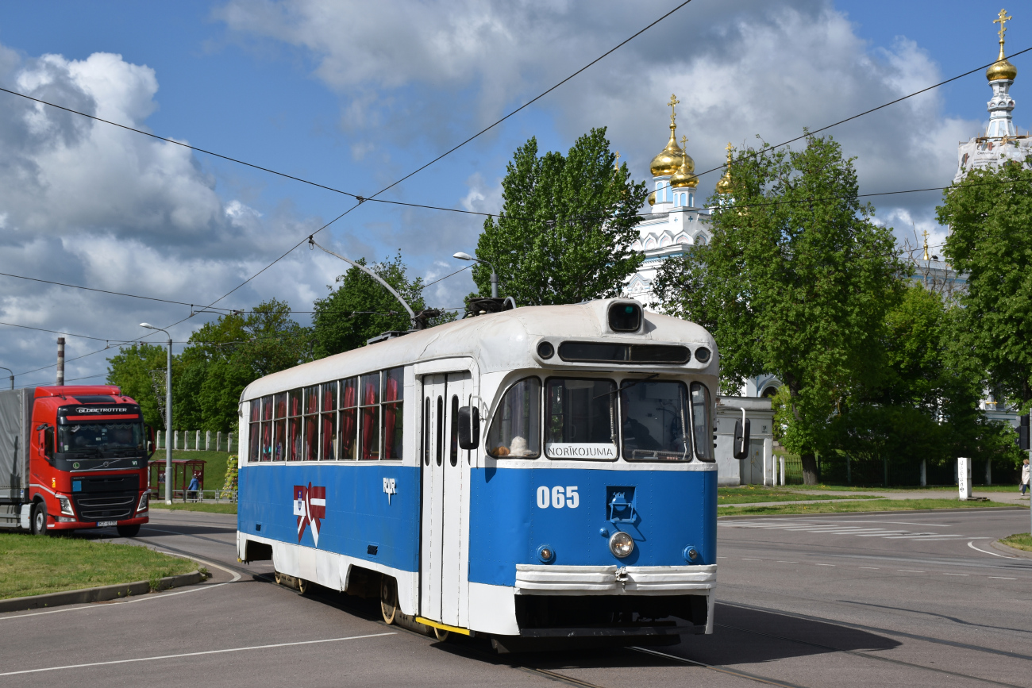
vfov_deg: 25.8
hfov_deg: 37.8
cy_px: 344
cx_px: 516
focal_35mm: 52
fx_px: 1505
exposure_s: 1/640
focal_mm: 35
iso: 100
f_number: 8
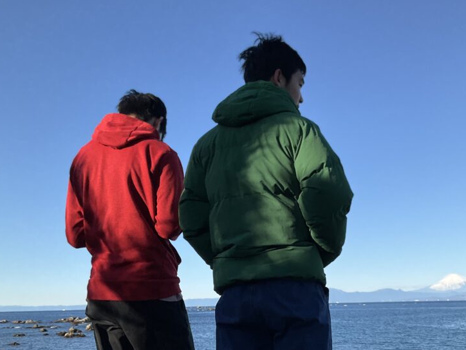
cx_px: 301
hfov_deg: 45.2
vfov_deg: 34.8
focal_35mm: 41
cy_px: 236
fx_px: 552
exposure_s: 1/1412
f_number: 1.8
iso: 25
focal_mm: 3
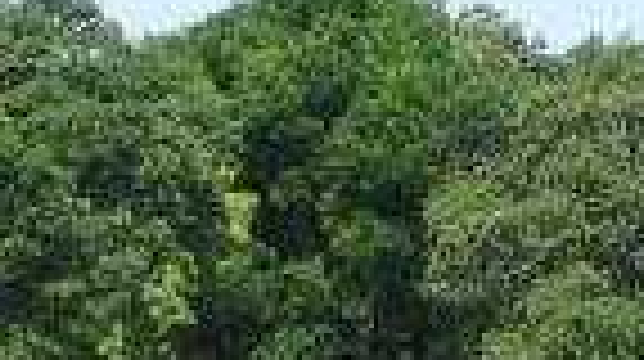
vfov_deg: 3.5
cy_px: 364
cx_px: 428
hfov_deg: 6.2
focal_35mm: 348
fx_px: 5935
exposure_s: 1/350
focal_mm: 16.8
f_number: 4.6
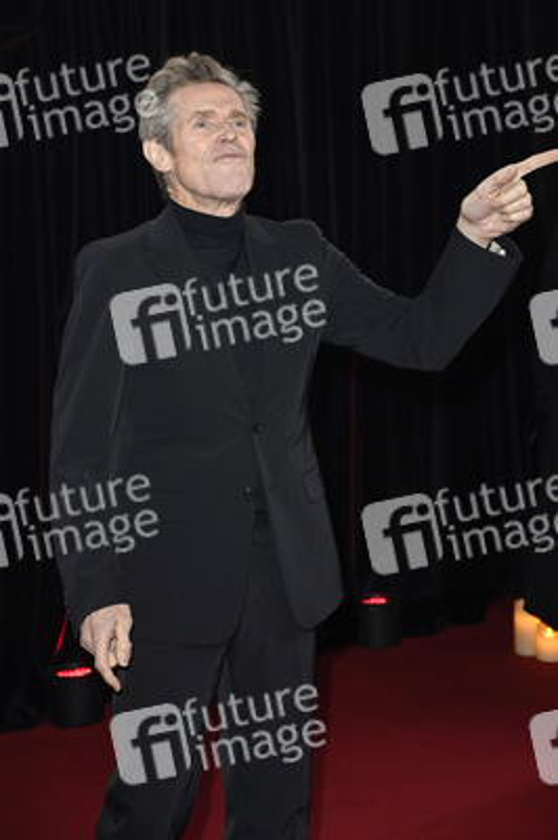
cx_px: 279
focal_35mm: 85
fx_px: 1980
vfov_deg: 23.9
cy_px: 420
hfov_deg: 16.0
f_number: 5.6
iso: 1250
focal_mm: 85
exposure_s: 1/250
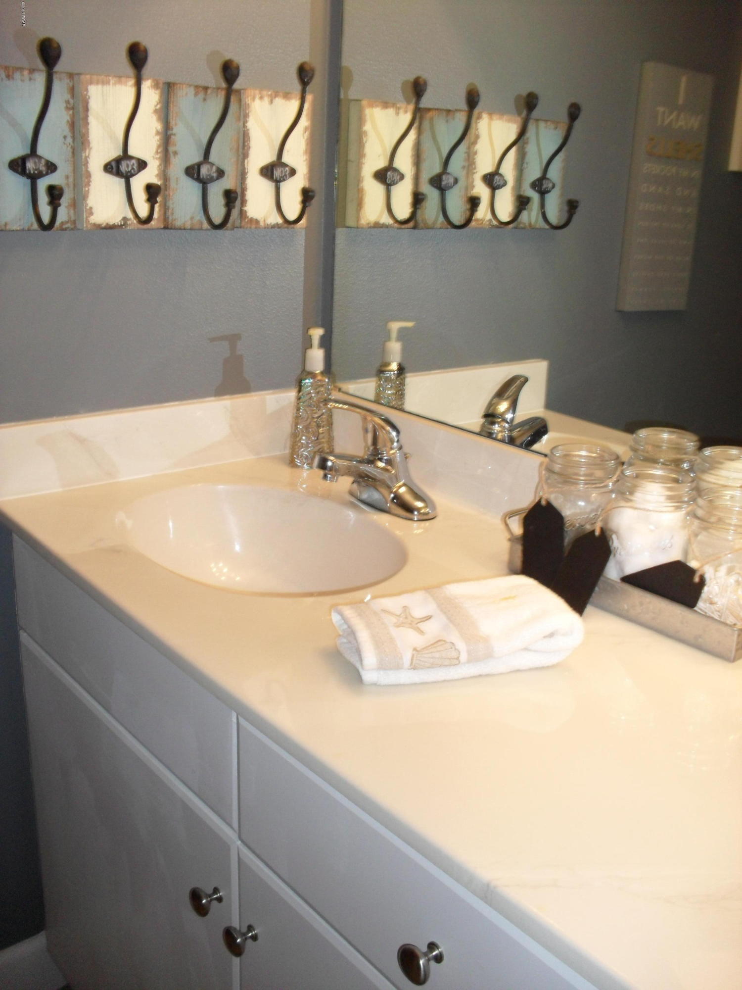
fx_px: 1000
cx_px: 371
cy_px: 495
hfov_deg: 40.7
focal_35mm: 35
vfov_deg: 52.6
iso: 200
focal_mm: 6.3
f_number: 3.2
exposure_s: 1/45
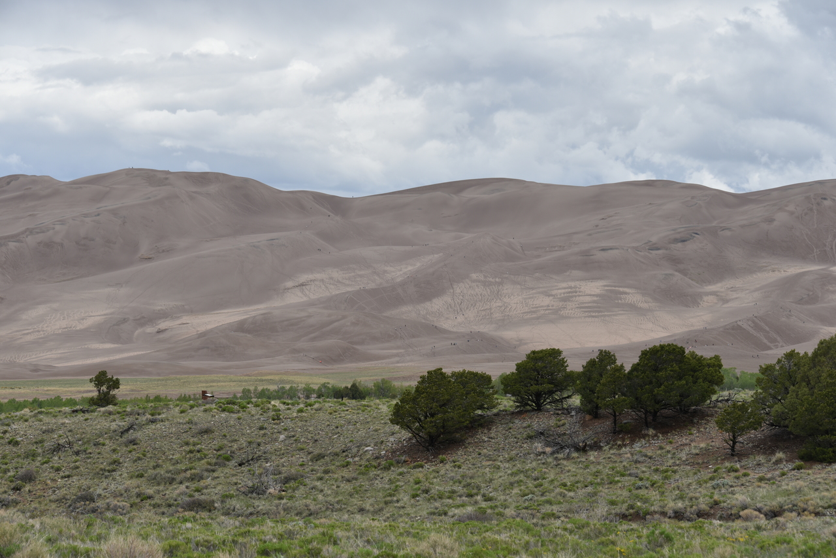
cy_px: 279
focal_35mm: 105
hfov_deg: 19.5
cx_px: 418
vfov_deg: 13.0
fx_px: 2439
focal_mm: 105
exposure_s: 1/320
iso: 100
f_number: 9
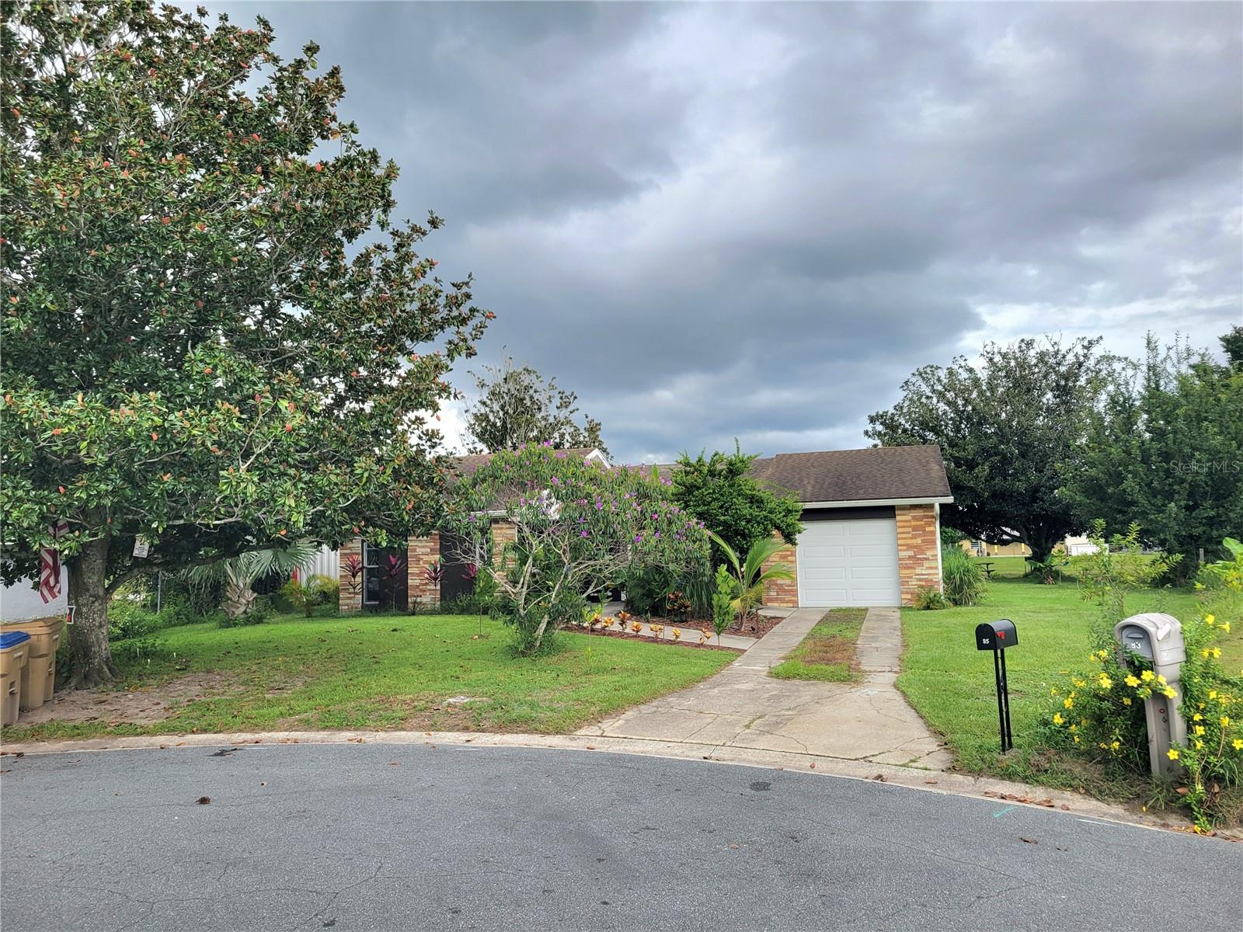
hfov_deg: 67.3
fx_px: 934
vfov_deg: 53.1
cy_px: 466
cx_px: 622
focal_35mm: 26
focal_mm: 5.4
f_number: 1.8
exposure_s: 1/833
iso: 40
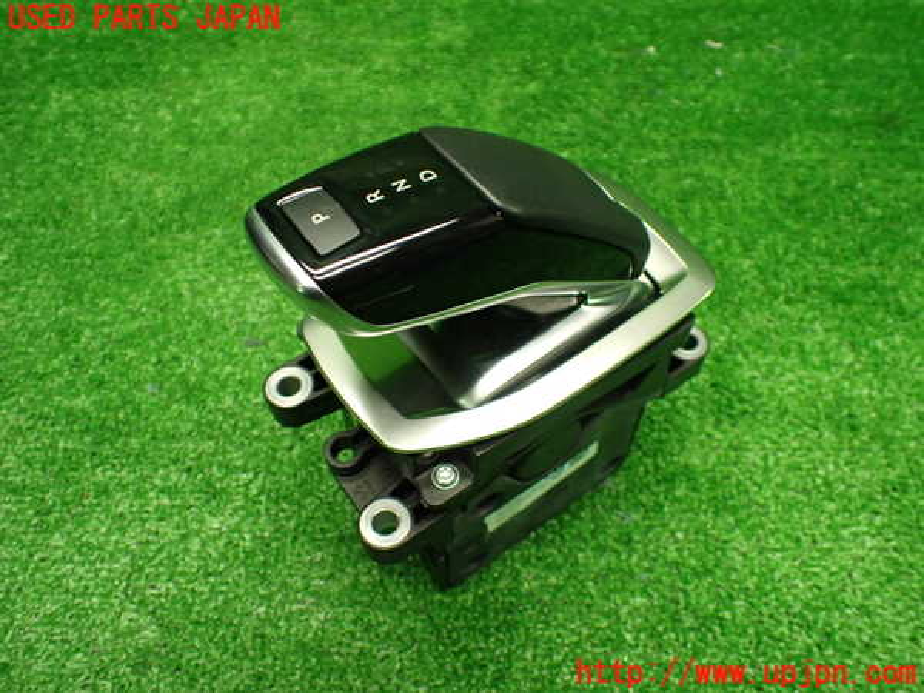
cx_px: 462
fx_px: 801
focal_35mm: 30
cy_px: 346
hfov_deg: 60.0
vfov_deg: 46.8
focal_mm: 5.4
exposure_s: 1/125
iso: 640
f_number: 2.3
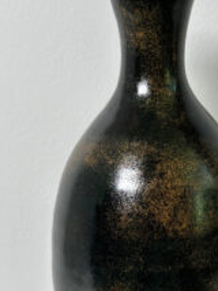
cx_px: 147
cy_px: 219
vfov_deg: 21.6
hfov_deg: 16.4
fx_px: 755
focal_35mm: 90
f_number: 1.78
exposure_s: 1/109
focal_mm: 6.86
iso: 80
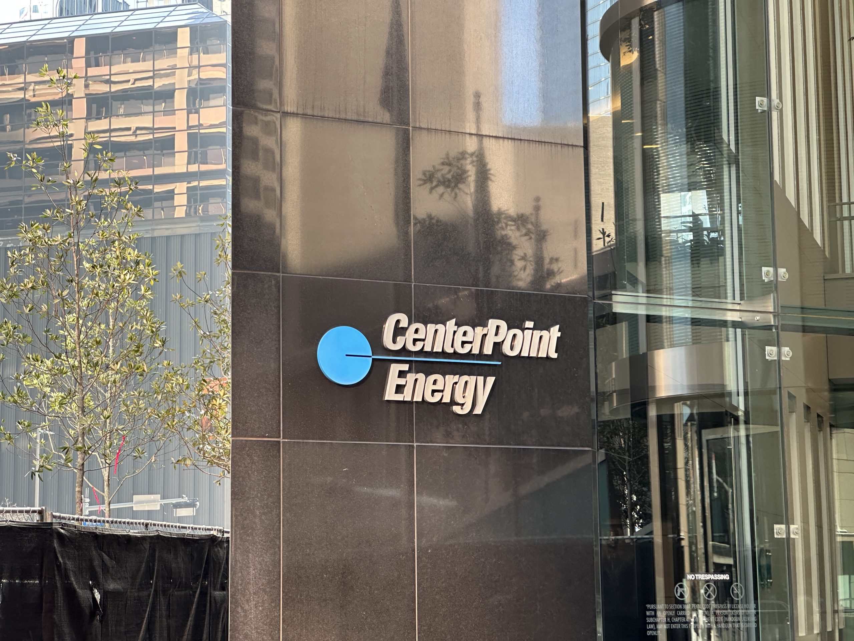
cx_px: 427
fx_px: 1900
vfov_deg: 19.1
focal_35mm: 77
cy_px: 320
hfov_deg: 25.3
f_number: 2.8
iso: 100
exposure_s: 1/99
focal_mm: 9
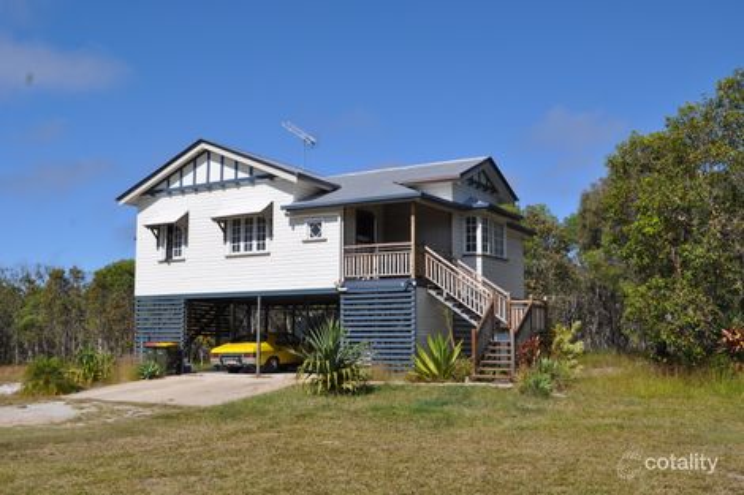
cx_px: 372
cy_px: 248
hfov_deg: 53.1
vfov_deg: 36.8
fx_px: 744
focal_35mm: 36
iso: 200
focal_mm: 24
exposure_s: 1/400
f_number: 10
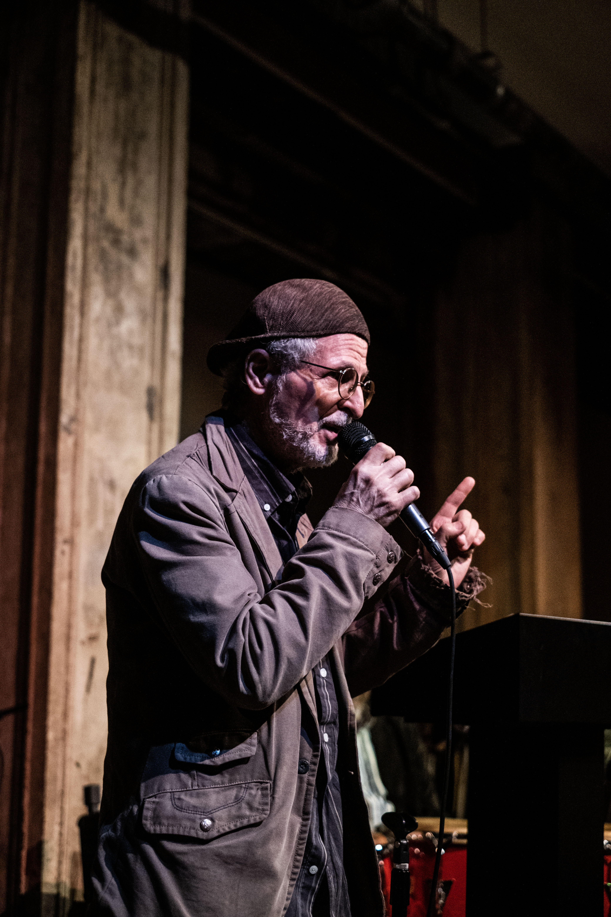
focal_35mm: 53
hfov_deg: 25.5
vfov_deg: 37.5
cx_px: 306
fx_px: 1349
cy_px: 458
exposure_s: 1/250
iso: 3200
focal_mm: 35
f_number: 2.2
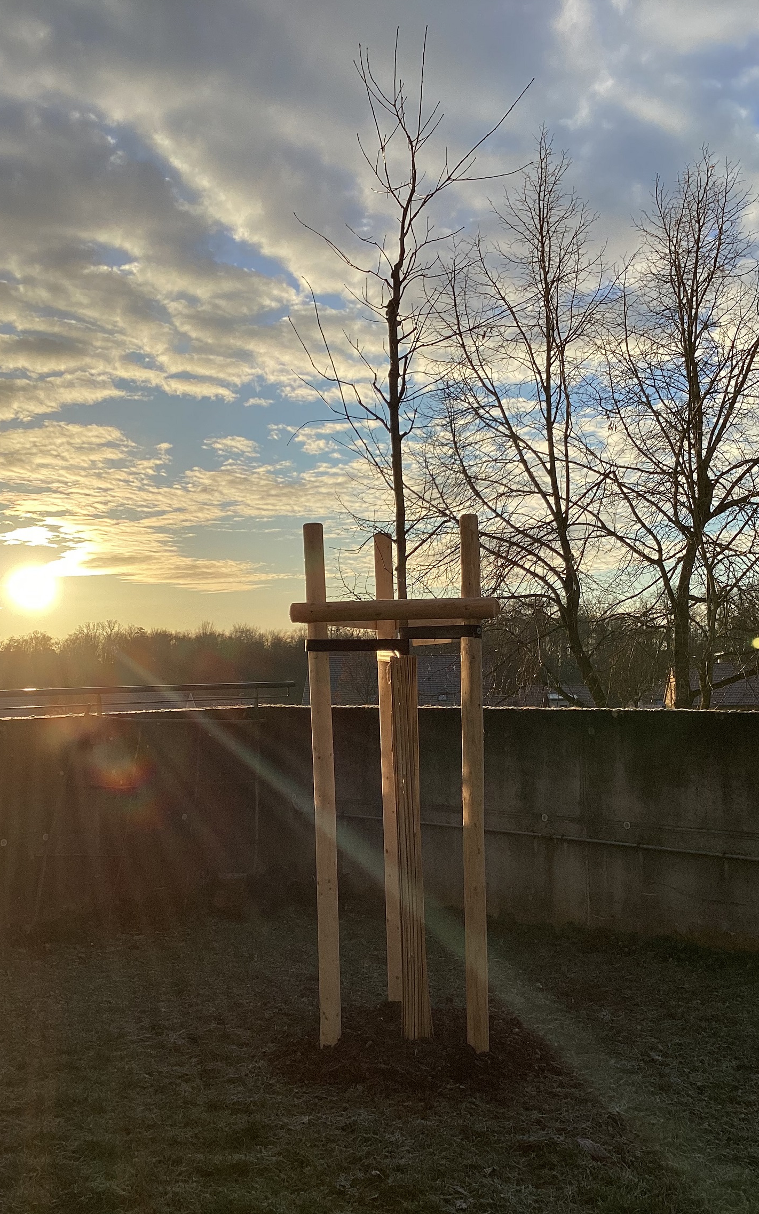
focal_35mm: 33
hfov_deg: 38.3
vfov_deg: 58.1
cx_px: 400
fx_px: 1092
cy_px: 607
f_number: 2.4
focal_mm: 3.3
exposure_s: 1/1381
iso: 25
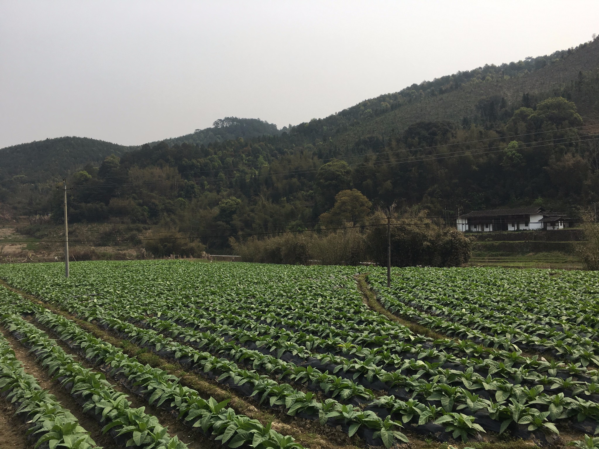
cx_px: 300
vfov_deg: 48.2
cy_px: 224
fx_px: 502
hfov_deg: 61.7
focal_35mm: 29
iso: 25
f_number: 2.2
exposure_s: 1/2331
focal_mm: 4.15
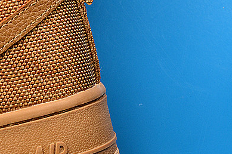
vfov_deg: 7.8
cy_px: -36
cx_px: -125
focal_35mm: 173
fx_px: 1111
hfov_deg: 11.4
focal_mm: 35
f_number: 8
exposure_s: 1/100
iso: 250
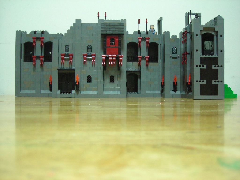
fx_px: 284
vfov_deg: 35.1
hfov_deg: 45.8
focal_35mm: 41
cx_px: 120
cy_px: 90
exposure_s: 1/1.5
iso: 200
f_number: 3.3
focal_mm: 6.8
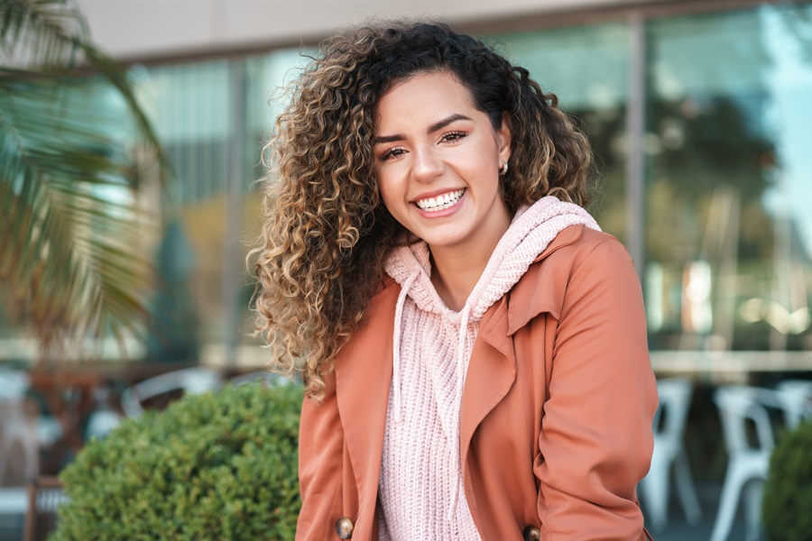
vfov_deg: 16.1
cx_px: 406
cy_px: 270
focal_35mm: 85
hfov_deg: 23.9
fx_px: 1917
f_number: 3.5
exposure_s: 1/320
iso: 200
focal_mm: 85
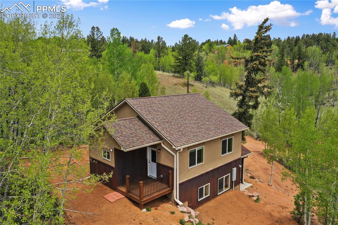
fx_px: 263
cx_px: 169
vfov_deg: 46.4
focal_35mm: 28
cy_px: 112
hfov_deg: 65.5
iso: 100
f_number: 6.3
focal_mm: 10.26
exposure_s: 1/320
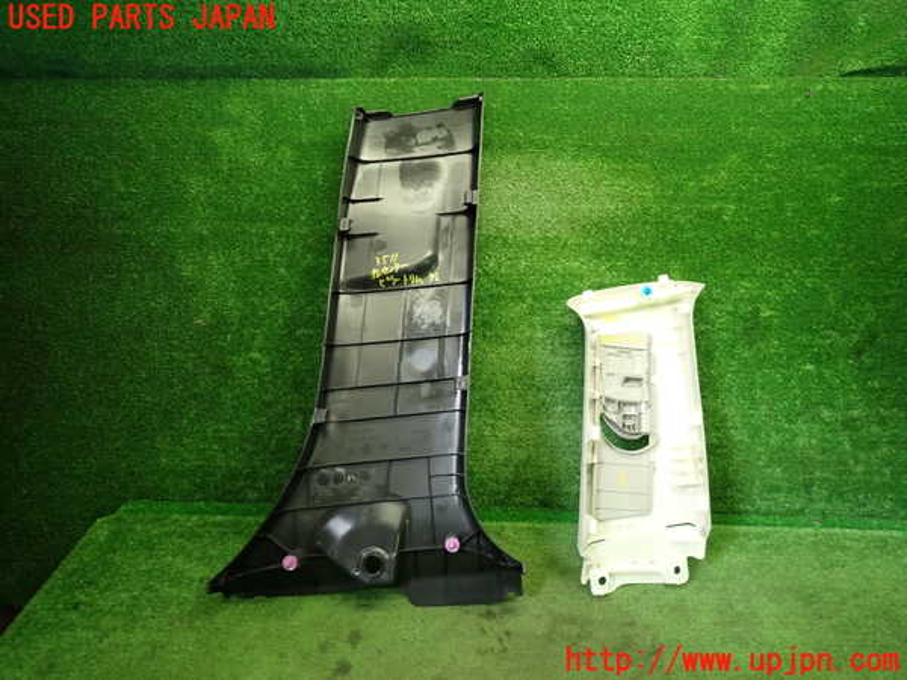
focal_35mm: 25
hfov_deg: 69.4
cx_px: 454
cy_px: 340
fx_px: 655
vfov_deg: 54.9
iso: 200
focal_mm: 4.5
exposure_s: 1/50
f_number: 2
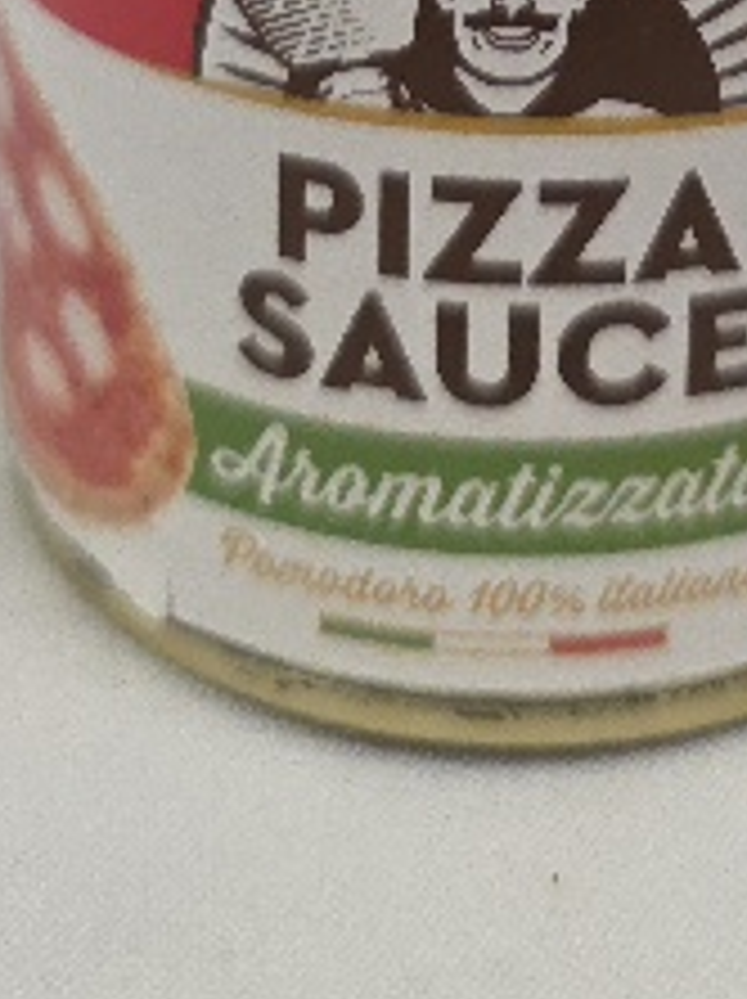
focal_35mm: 83
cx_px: 544
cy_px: -567
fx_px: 2393
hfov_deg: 17.7
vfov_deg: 19.9
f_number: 1.7
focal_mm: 6.3
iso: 320
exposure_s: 1/101
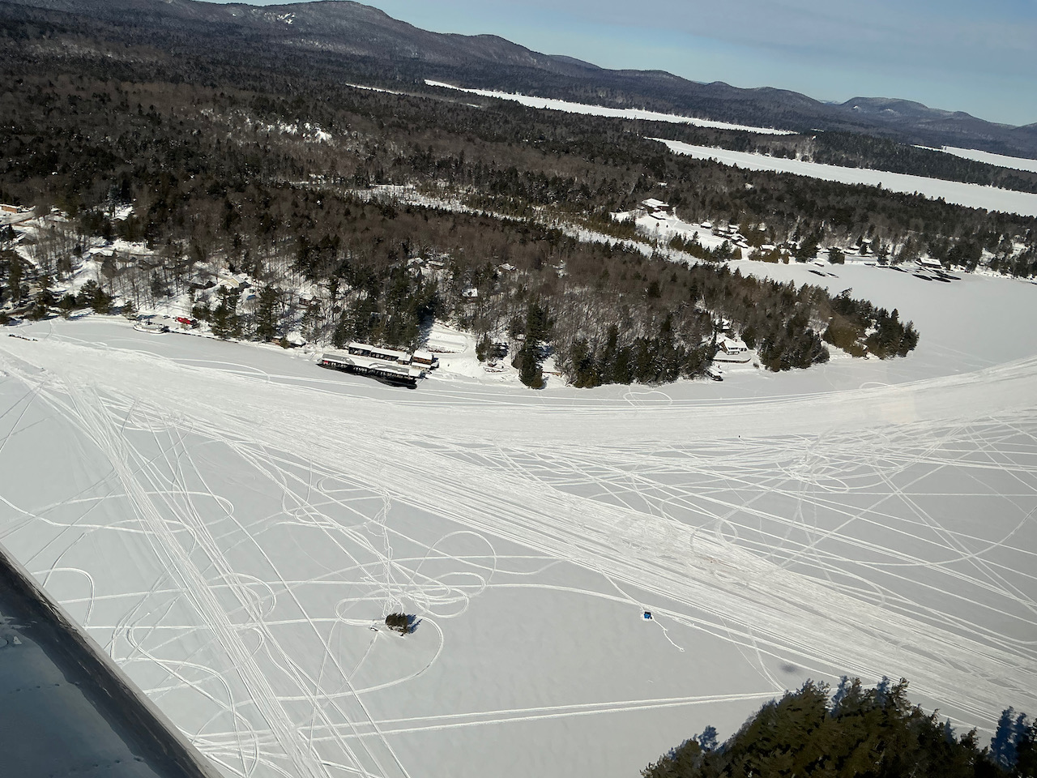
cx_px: 518
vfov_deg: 49.7
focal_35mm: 28
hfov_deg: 63.4
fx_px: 839
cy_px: 389
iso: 25
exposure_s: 1/6536
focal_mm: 3
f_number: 1.8
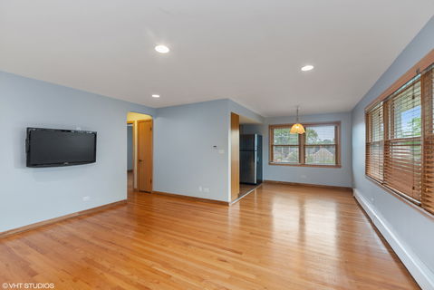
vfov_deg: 77.4
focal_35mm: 15
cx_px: 217
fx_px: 181
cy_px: 145
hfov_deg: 100.4
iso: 400
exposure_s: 1/6
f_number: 8
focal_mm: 15
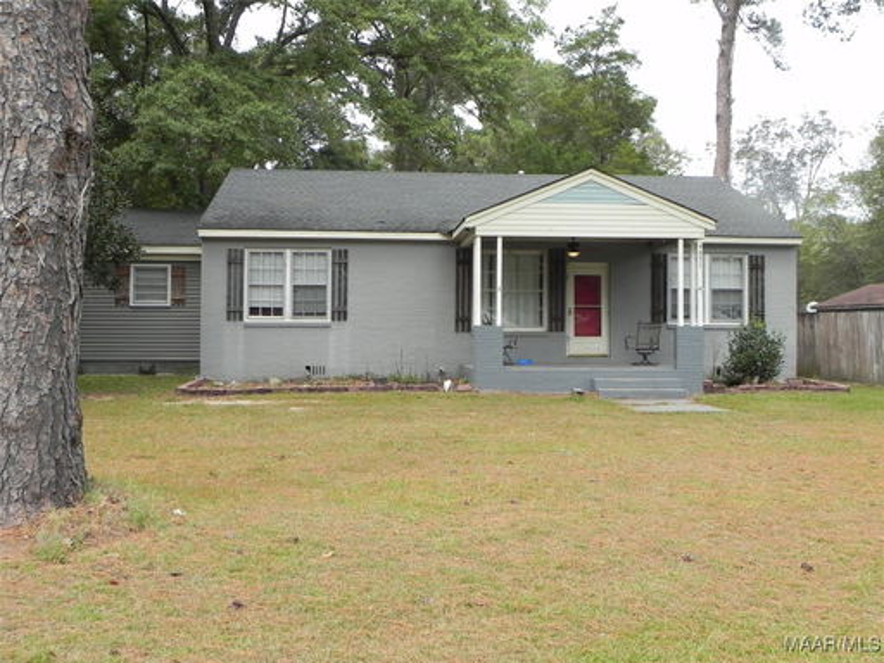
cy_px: 332
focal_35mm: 37
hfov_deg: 50.1
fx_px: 945
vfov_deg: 38.7
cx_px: 442
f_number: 5
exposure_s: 1/240
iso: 160
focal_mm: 6.6
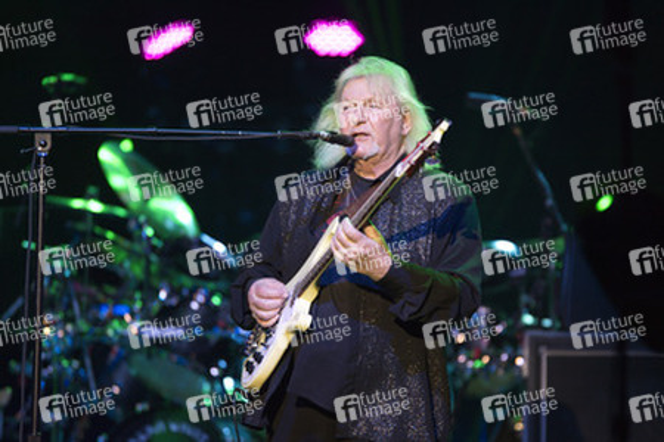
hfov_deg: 6.9
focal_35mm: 300
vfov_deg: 4.6
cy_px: 221
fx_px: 5533
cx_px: 332
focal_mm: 300
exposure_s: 1/200
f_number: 2.8
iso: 1600
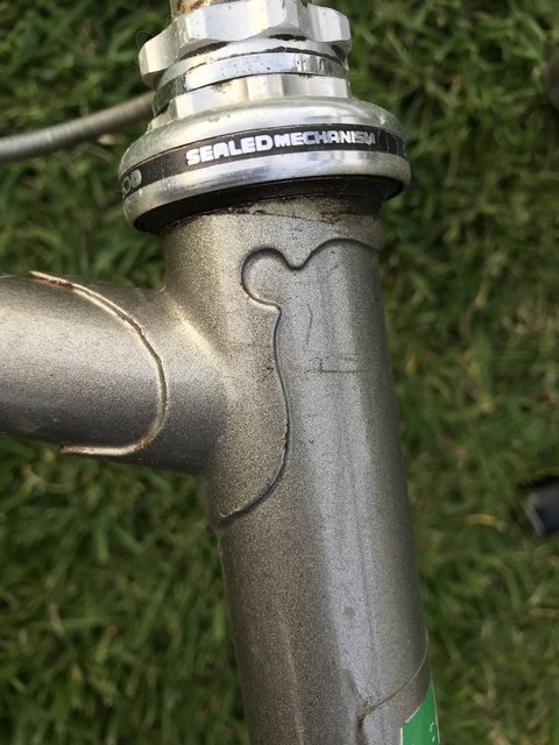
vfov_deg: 63.4
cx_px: 280
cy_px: 372
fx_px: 603
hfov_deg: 49.7
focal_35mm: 28
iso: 25
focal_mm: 3.99
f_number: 1.8
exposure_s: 1/50
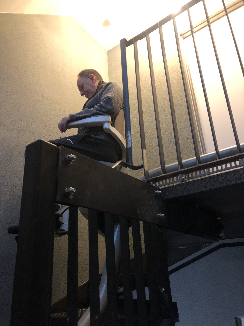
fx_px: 263
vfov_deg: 63.4
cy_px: 163
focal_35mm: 28
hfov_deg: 49.7
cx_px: 122
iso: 80
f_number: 1.8
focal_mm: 3.99
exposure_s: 1/6
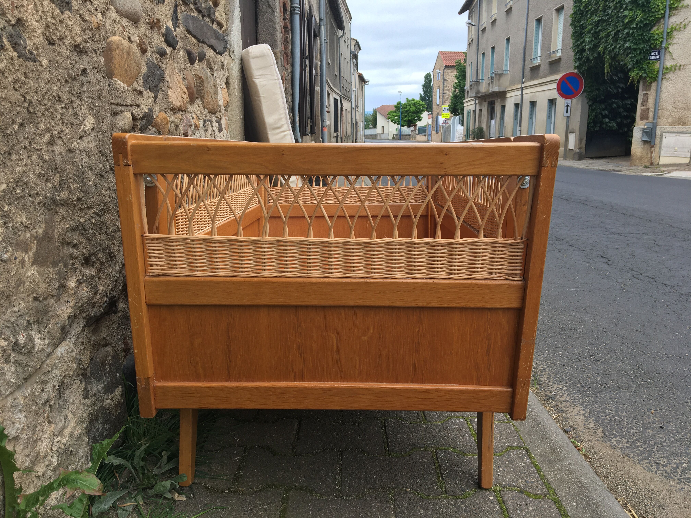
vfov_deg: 48.2
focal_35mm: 29
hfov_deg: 61.7
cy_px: 259
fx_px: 579
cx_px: 346
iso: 25
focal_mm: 4.15
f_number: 2.2
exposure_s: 1/361
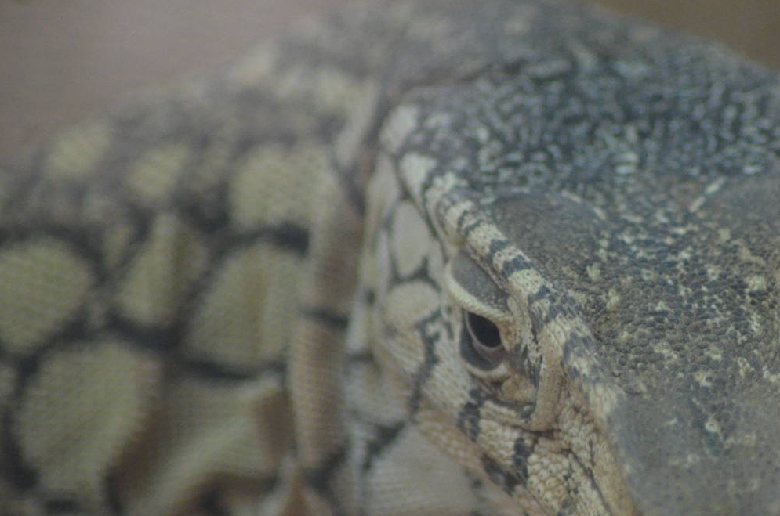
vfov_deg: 2.4
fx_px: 12519
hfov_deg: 3.6
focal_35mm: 579
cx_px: 588
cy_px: 332
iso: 3200
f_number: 5
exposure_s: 1/250
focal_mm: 240
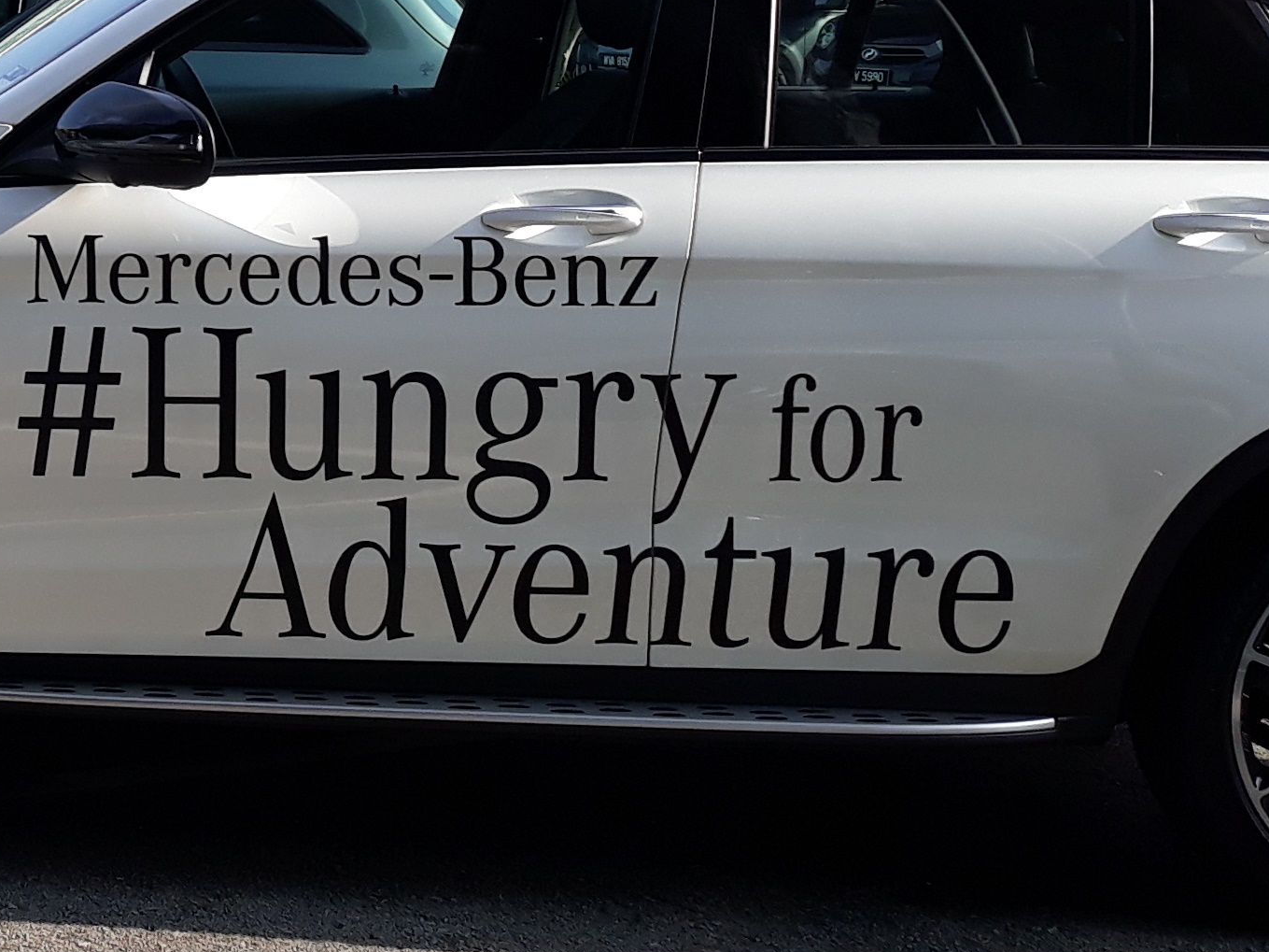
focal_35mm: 82
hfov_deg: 22.2
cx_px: -222
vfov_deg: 17.8
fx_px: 3006
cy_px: 122
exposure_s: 1/901
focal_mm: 3.71
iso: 40
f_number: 1.7
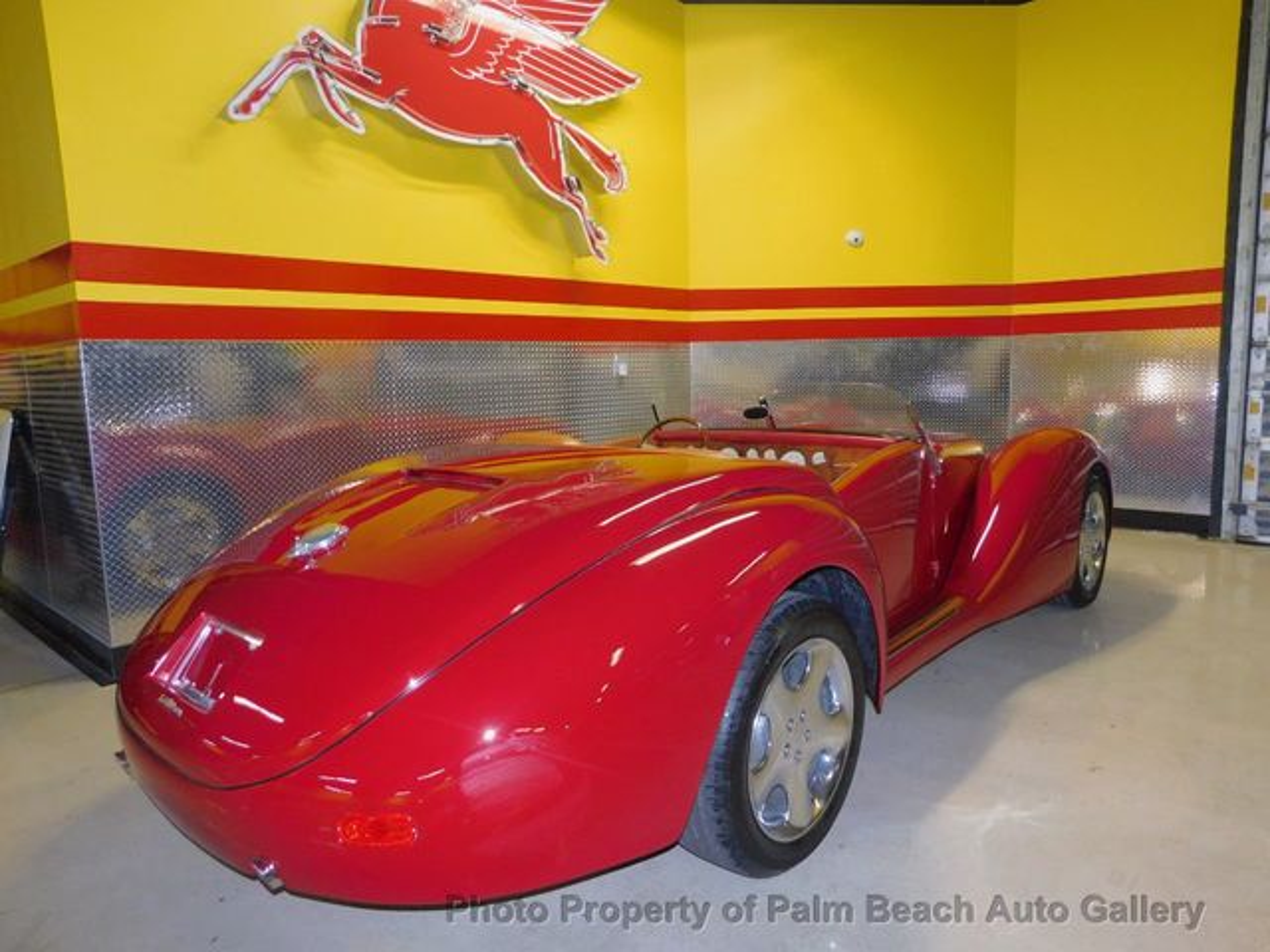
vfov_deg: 58.9
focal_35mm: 23
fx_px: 844
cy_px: 476
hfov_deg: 73.9
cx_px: 635
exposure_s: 1/30
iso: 220
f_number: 3
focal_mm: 4
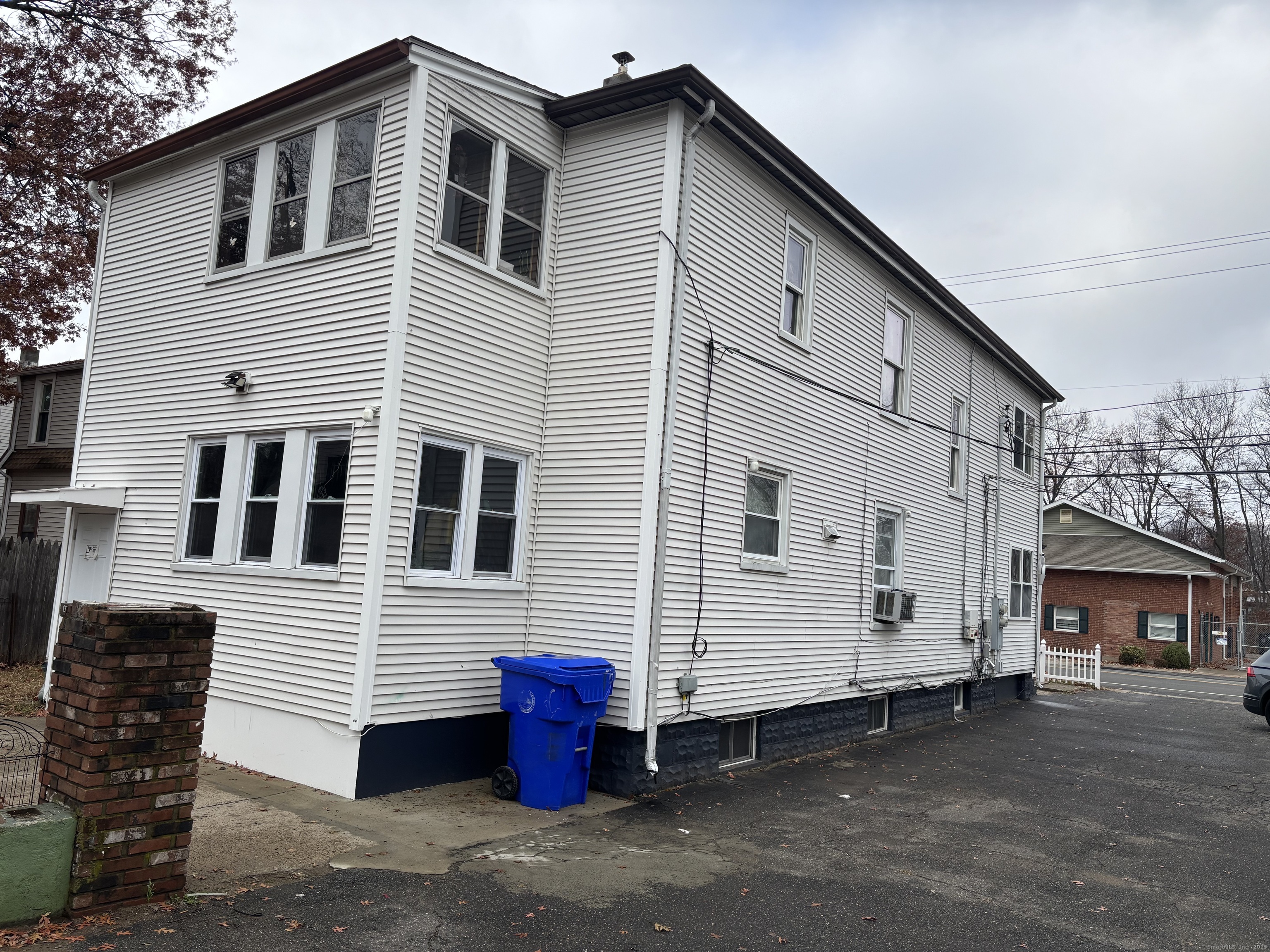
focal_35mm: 26
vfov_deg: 53.1
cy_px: 476
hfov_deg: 67.3
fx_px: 954
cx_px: 635
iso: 50
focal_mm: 5.96
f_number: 1.6
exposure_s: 1/1362
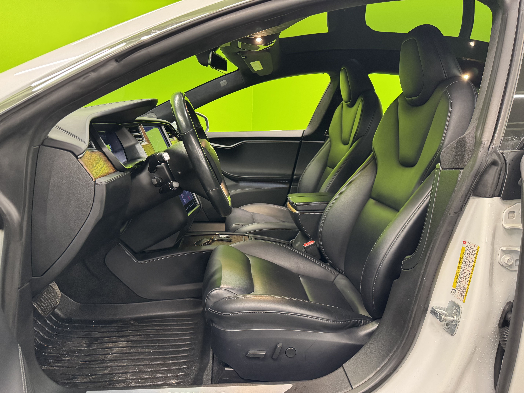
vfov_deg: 56.8
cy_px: 196
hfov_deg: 71.6
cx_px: 262
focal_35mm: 24
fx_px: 363
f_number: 1.78
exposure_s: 1/50
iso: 500
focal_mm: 6.76
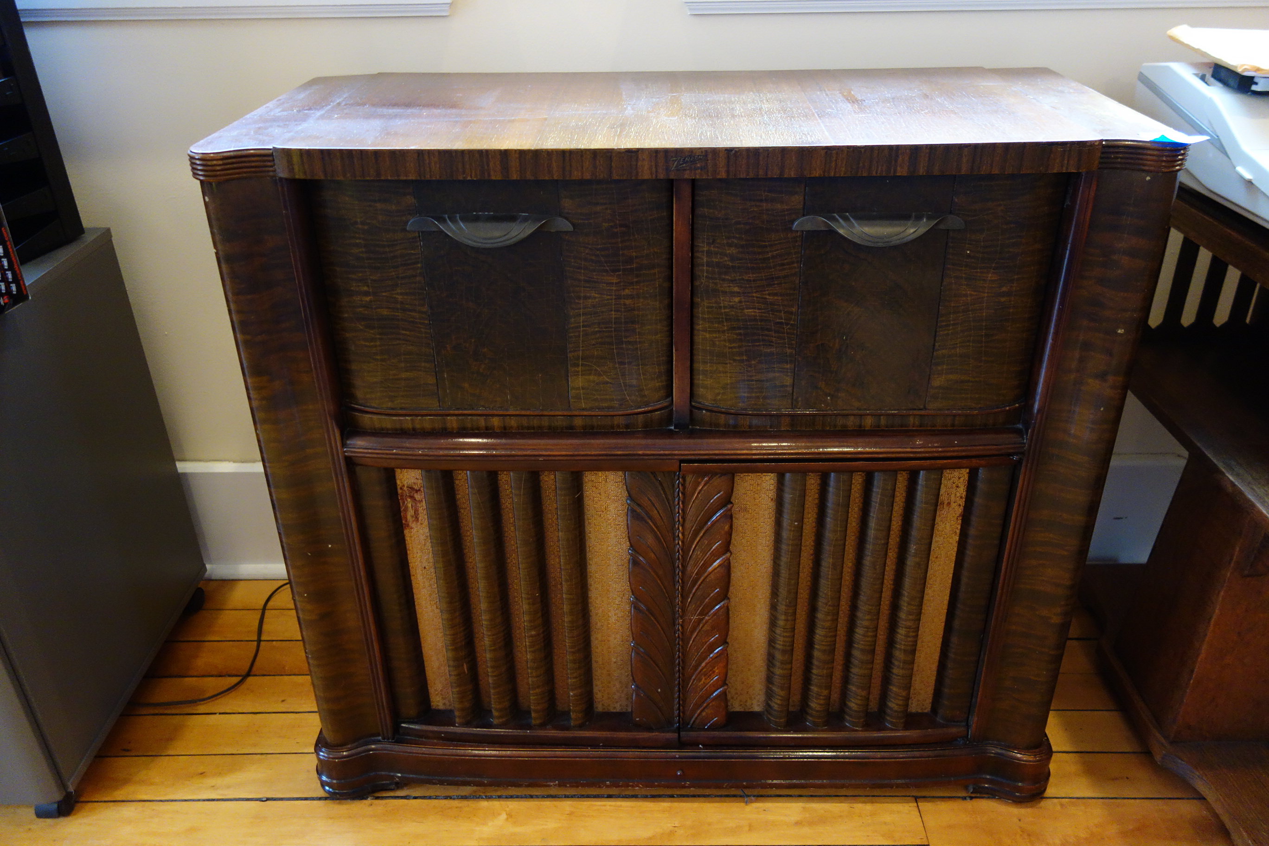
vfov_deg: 46.4
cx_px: 634
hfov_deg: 65.5
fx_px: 987
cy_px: 423
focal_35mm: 28
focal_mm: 10.4
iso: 800
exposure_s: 1/40
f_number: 1.8
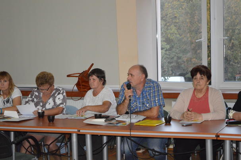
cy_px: 80
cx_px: 120
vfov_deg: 16.5
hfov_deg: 24.6
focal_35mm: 82
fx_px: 552
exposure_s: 1/60
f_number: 5.6
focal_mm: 55
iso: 3200
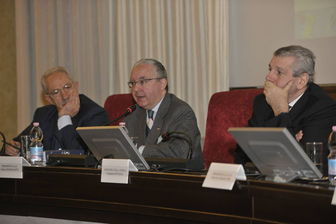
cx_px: 168
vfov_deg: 10.5
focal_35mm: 130
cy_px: 112
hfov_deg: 15.8
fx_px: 1213
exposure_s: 1/100
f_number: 4
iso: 800
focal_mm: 130
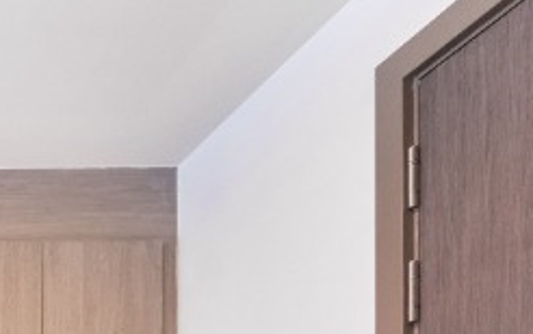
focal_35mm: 58
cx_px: -349
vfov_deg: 16.5
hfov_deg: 23.8
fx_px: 843
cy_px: 682
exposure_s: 1/15
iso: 640
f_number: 5.6
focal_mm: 14
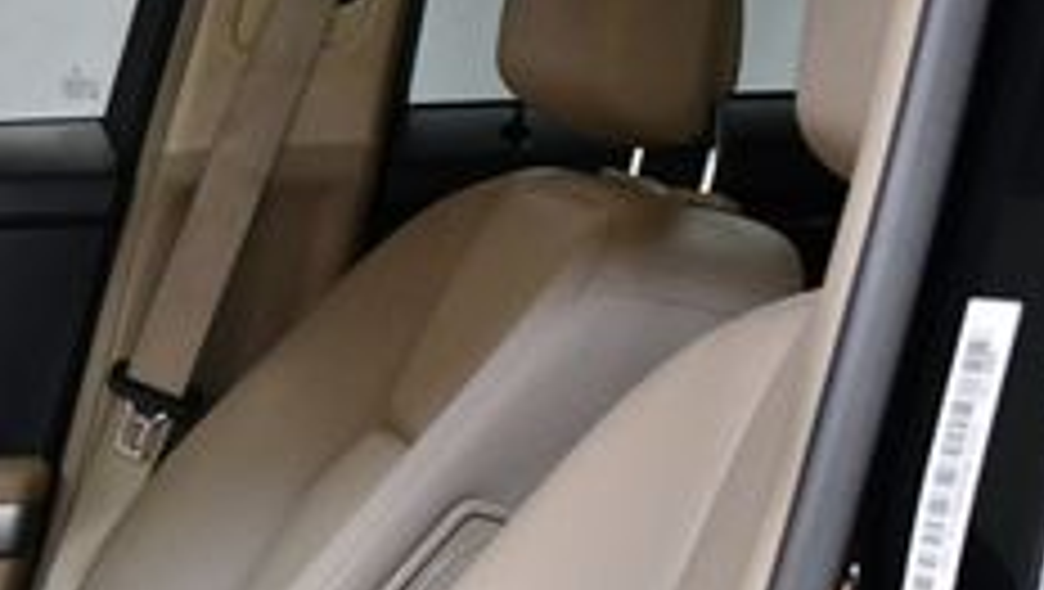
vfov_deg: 11.2
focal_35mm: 104
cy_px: 878
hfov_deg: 18.8
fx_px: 2882
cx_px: -364
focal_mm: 18
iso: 1400
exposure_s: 1/125
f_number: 3.5
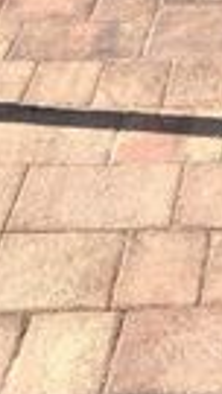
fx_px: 1579
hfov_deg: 7.8
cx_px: 380
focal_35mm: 151
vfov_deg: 11.8
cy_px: -536
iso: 20
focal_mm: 3.99
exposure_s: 1/1100
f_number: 1.8
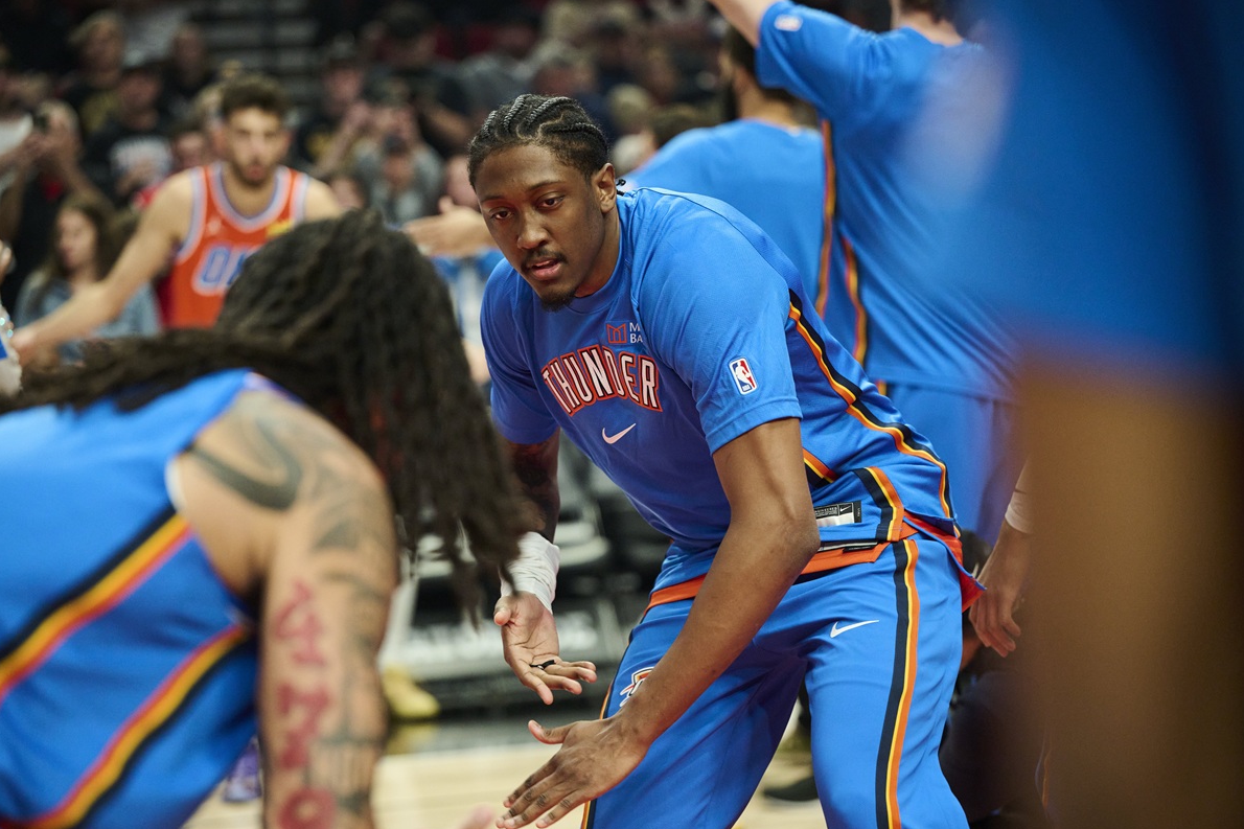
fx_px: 4008
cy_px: 416
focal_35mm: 116
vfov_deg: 11.8
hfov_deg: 17.6
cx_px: 623
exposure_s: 1/1600
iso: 4000
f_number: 2.8
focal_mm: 115
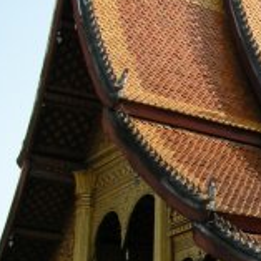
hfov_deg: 12.2
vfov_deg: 13.2
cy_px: 266
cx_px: 485
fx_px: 1109
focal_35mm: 130
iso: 64
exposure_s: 1/170
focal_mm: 7.5
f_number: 4.3
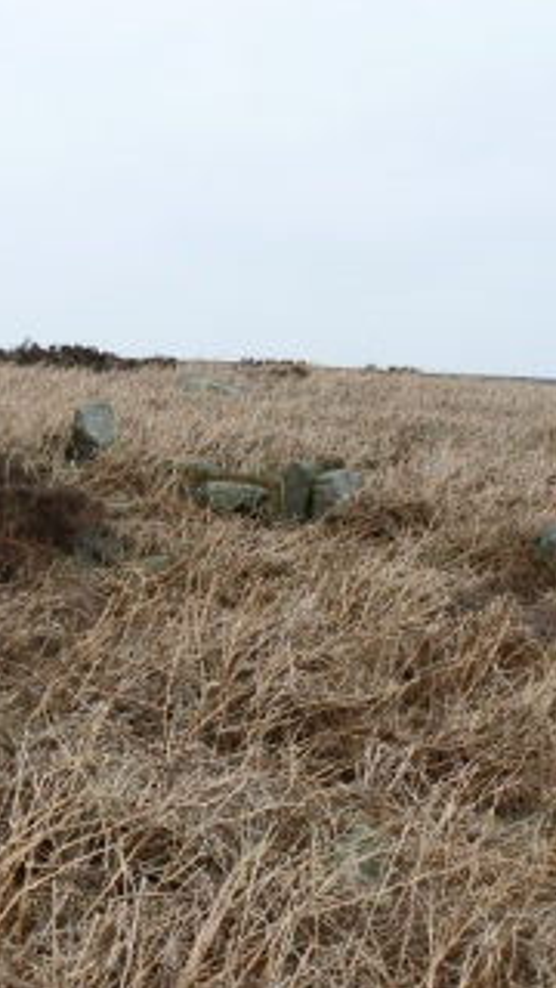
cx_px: 90
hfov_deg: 22.3
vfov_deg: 39.2
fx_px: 1389
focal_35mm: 53
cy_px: 494
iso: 80
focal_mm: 6
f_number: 5.6
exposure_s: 1/400
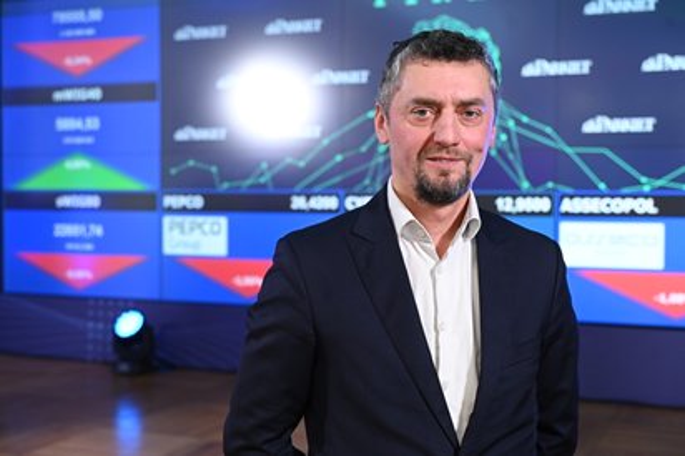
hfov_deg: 40.4
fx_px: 932
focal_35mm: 49
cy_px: 228
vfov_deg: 27.5
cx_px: 342
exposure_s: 1/200
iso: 3200
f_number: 4
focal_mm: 49
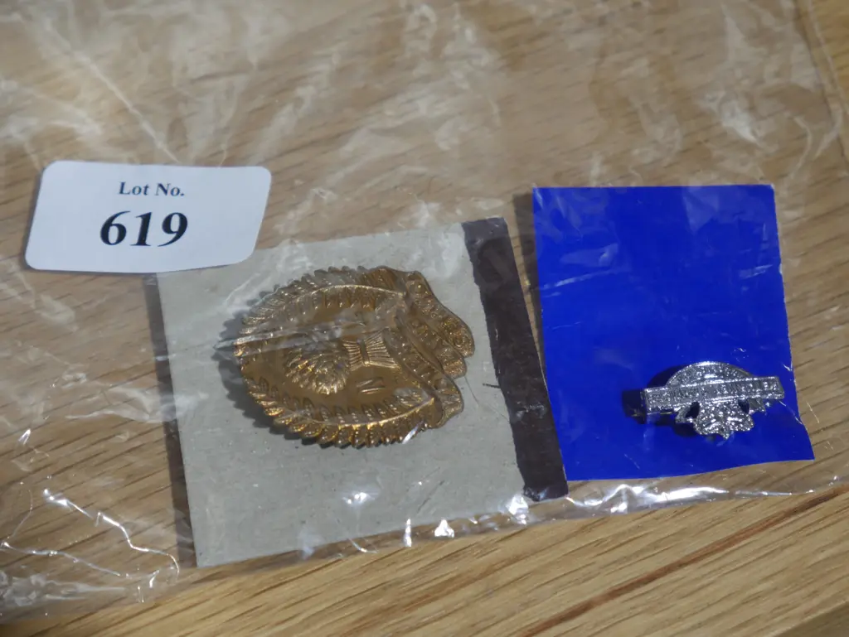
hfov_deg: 23.3
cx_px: 424
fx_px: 2061
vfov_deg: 17.6
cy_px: 318
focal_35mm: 84
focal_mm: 42
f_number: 5.6
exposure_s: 1/100
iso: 800
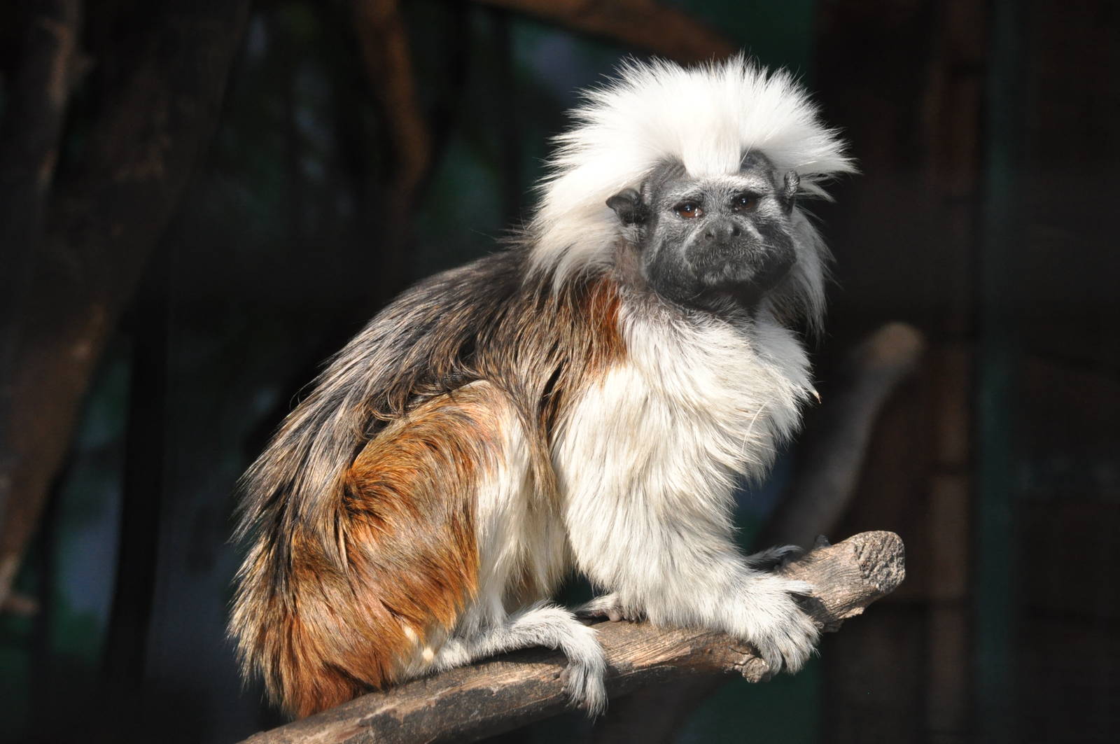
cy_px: 372
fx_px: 5221
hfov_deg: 12.2
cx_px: 560
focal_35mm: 168
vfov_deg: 8.2
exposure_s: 1/200
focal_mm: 112
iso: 1000
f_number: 18
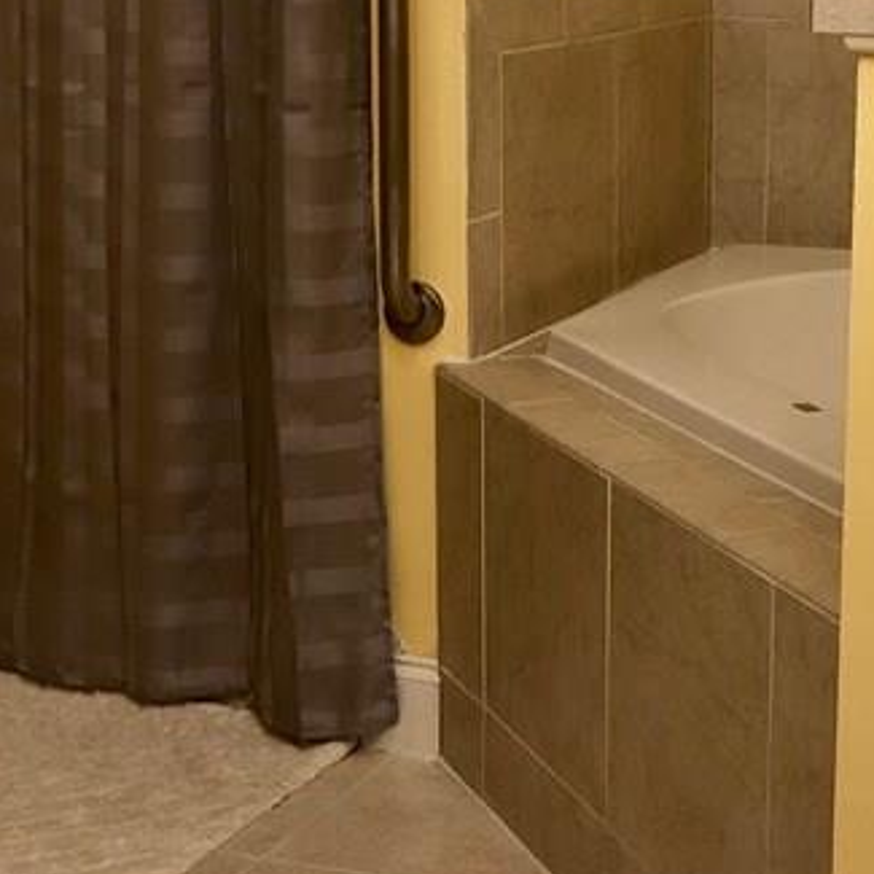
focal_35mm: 78
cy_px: 312
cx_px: 852
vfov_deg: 22.1
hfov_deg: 21.5
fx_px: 2228
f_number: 1.8
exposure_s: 1/24
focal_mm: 3.99
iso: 32
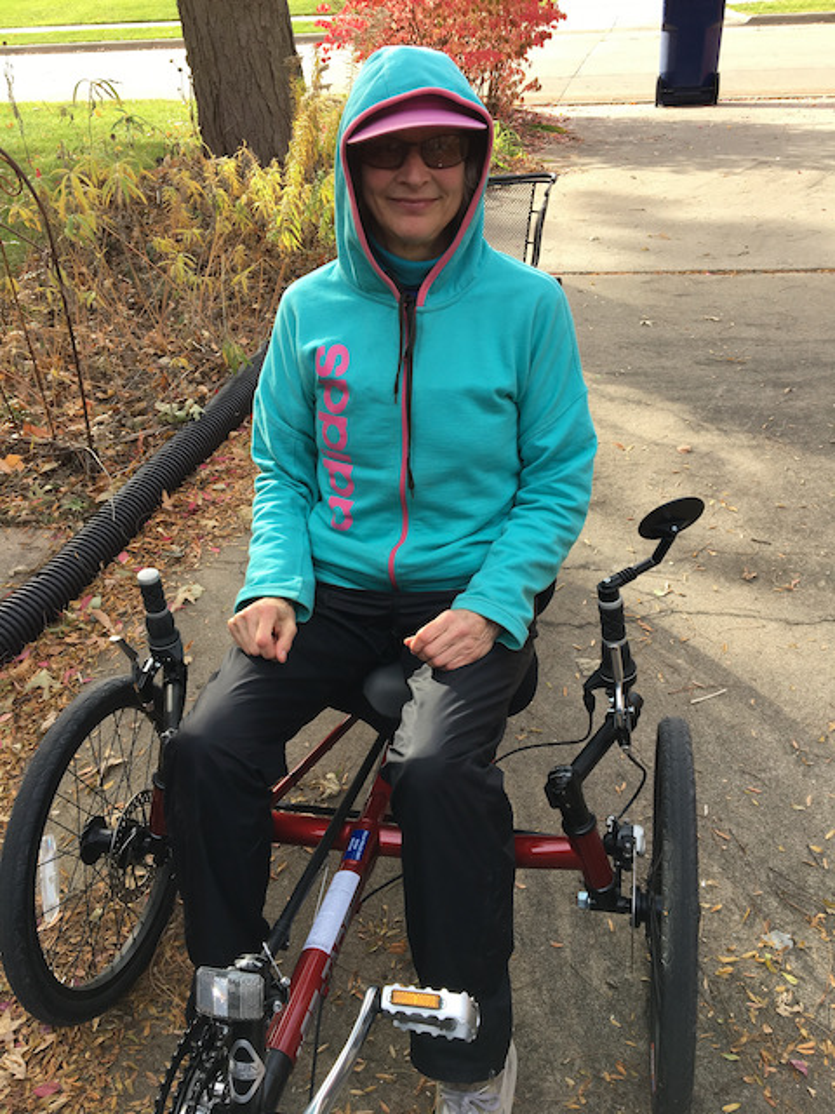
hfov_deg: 48.2
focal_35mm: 29
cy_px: 557
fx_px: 933
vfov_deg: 61.7
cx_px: 418
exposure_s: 1/158
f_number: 2.2
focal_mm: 4.15
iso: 25
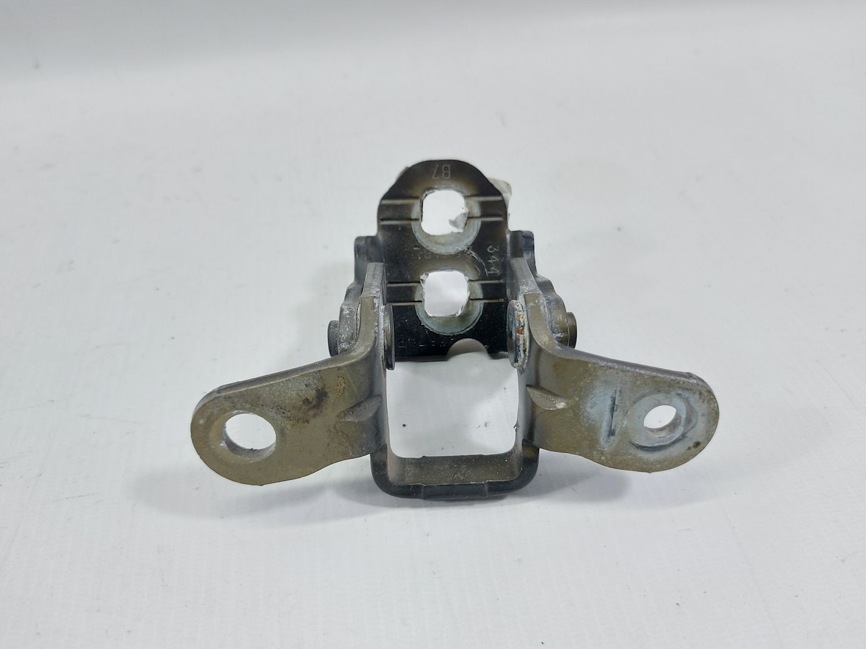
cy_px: 324
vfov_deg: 56.8
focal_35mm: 24
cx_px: 433
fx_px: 600
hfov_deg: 71.6
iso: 100
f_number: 1.8
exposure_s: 1/50
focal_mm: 5.23
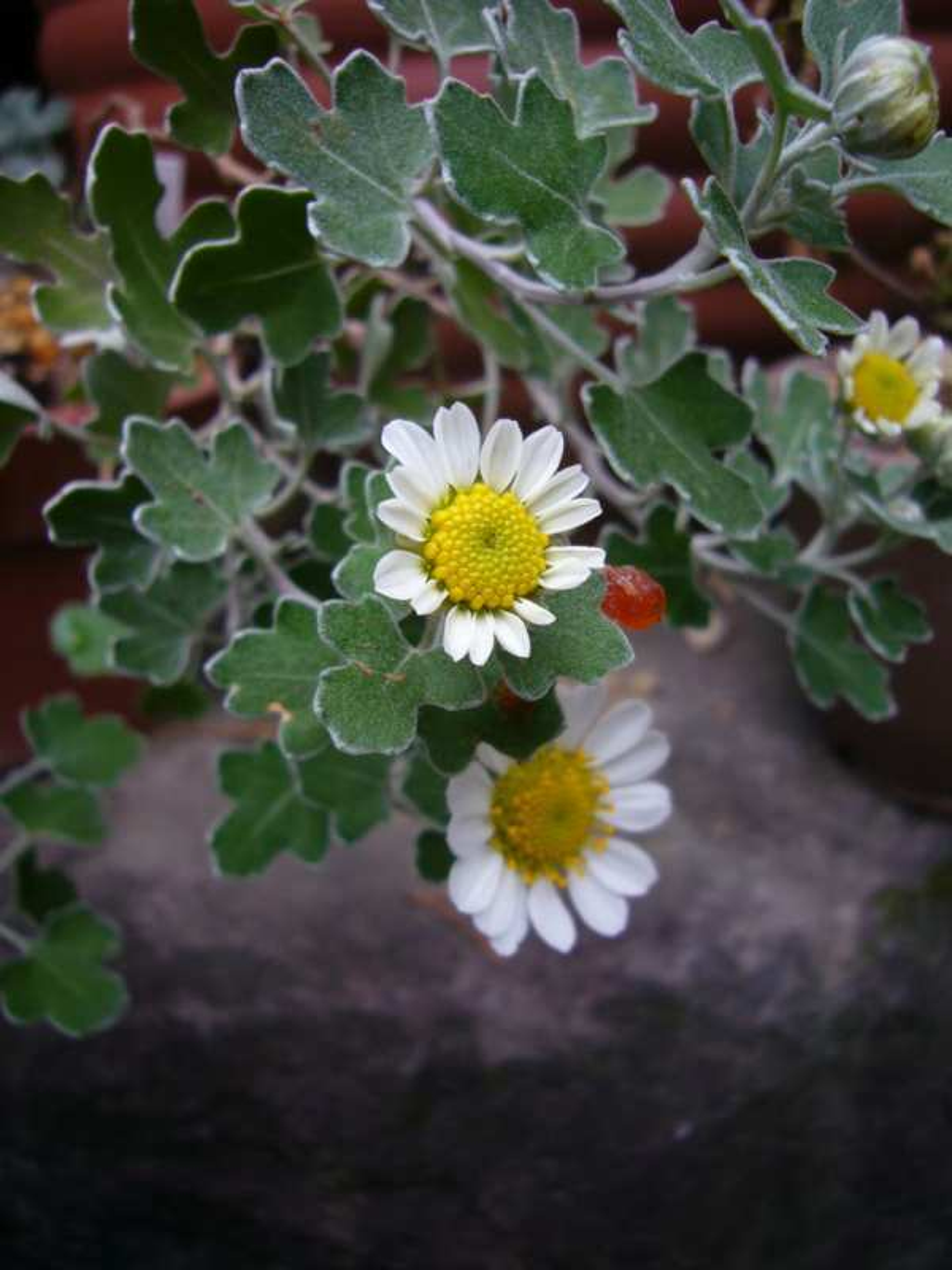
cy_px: 635
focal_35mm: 28
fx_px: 1027
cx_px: 476
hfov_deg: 49.7
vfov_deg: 63.4
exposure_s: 1/100
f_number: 2.8
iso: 80
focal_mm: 4.6
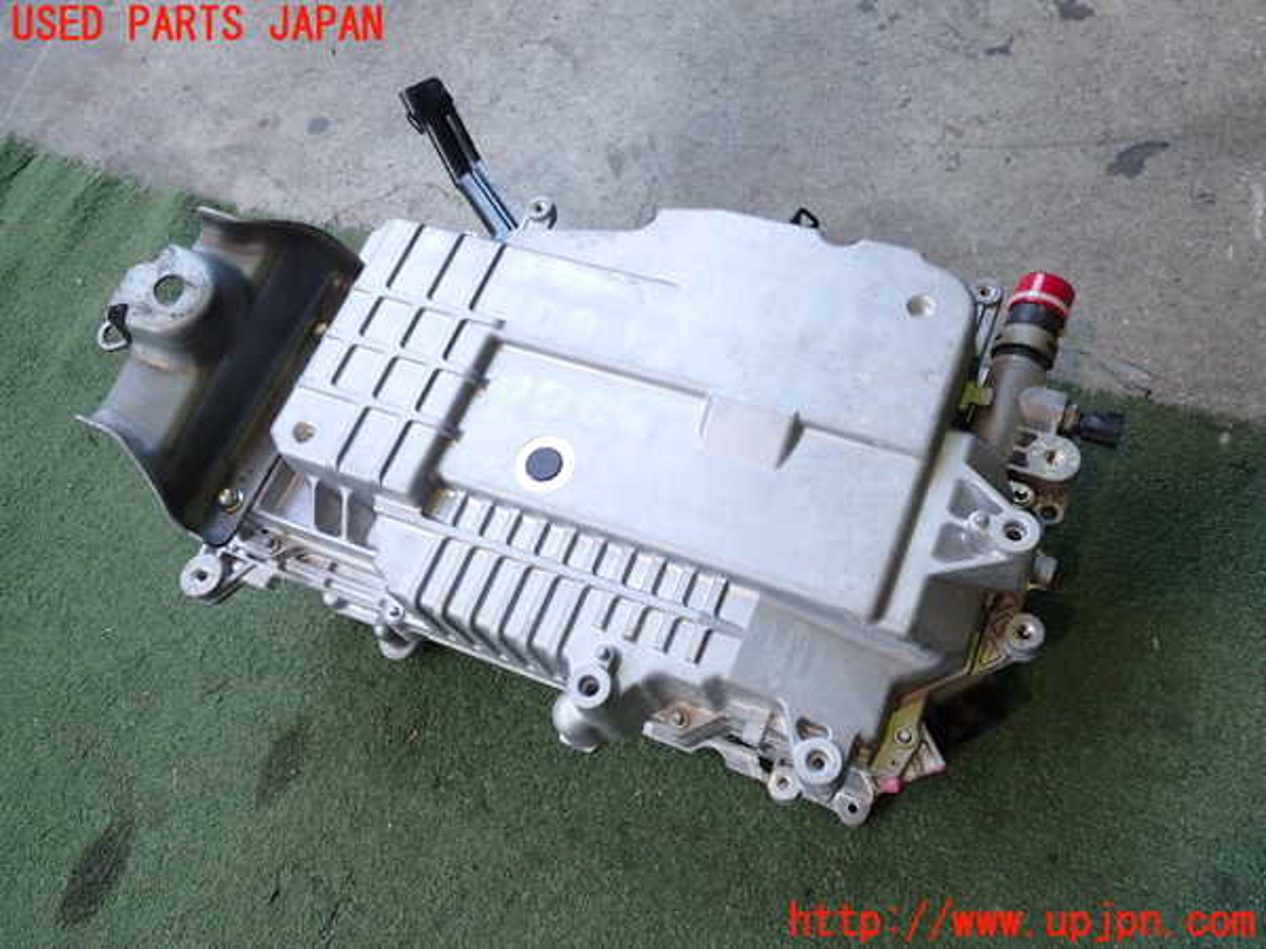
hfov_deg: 60.0
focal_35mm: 30
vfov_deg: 46.8
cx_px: 633
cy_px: 474
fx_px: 1097
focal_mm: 5.4
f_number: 2.3
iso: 200
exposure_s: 1/100
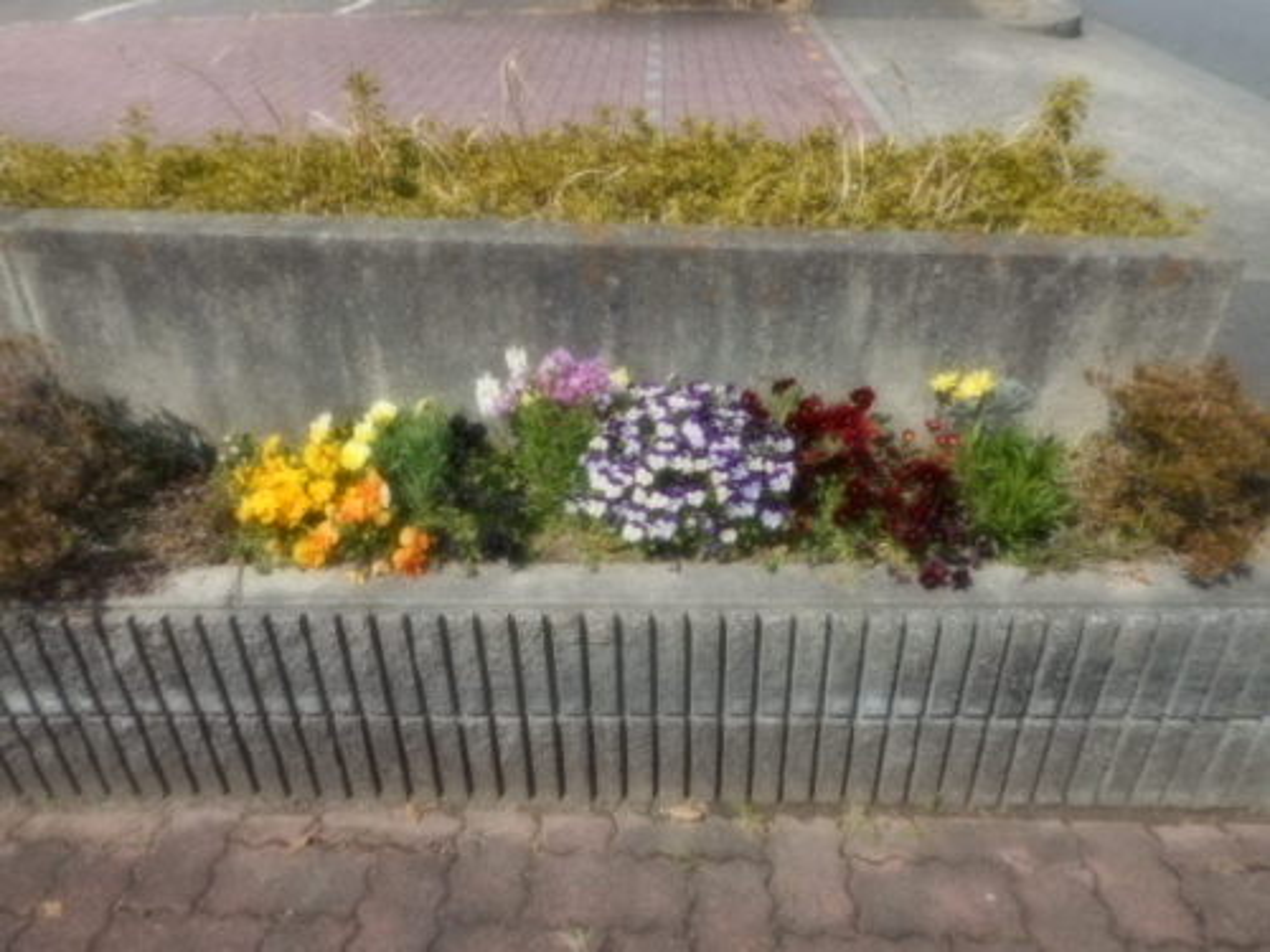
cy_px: 476
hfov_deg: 69.4
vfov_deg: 54.9
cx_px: 635
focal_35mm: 25
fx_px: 917
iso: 80
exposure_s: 1/640
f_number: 3.7
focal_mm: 4.5
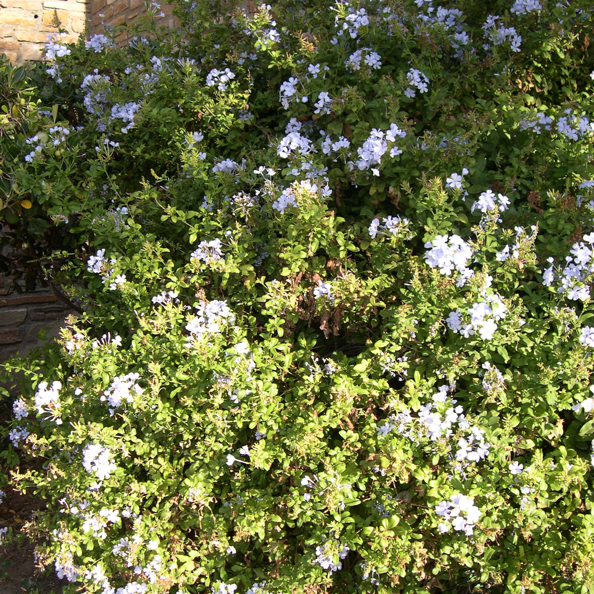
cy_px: 290
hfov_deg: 37.6
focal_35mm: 45
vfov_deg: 37.6
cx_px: 297
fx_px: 874
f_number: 2.8
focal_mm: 8
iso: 100
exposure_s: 1/375
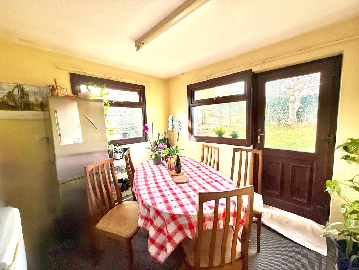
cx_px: 180
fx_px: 145
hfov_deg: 102.1
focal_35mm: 14
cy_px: 135
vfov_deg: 85.7
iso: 100
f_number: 2.2
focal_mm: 2.22
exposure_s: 1/99
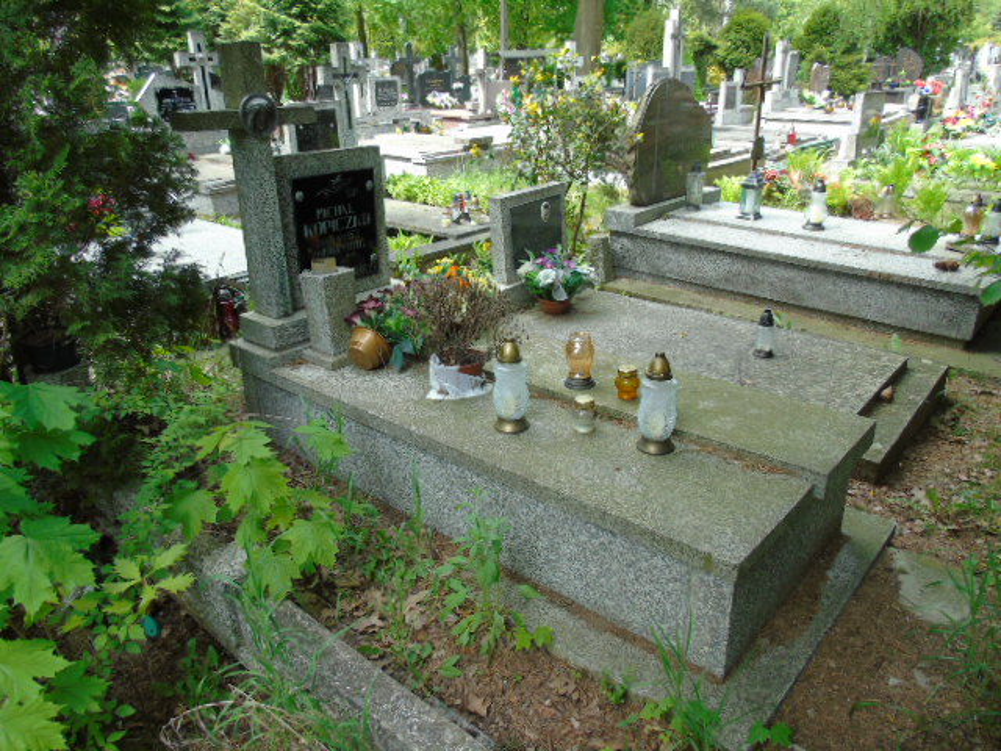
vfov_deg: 54.9
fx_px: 723
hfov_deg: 69.4
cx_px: 500
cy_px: 376
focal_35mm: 25
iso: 80
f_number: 3.4
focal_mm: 4.4
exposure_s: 1/125
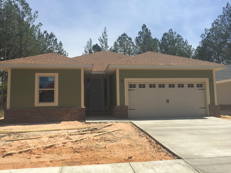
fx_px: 194
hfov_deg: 61.7
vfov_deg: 48.2
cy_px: 86
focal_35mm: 29
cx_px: 116
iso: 32
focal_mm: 4.15
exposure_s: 1/2326
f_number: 2.2
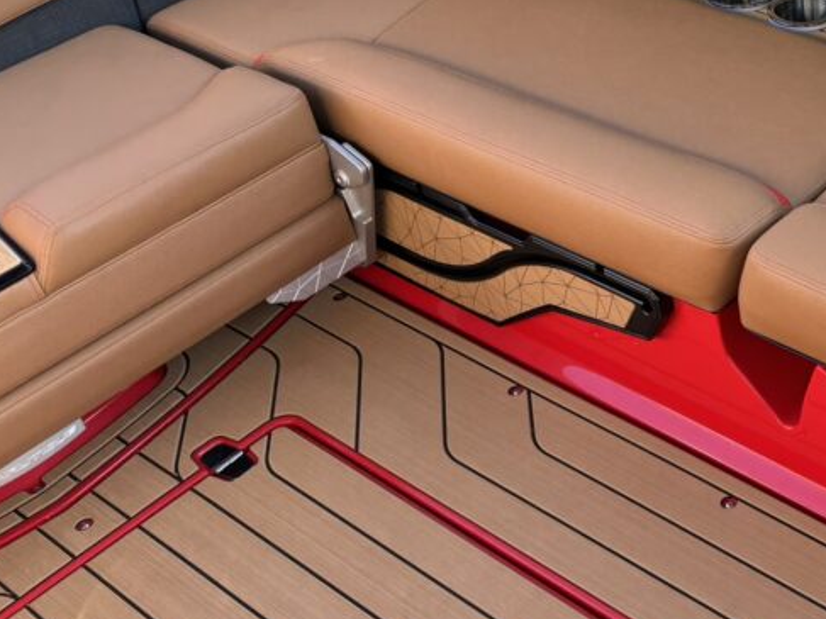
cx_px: 868
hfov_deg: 30.8
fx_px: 1360
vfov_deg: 25.5
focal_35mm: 57
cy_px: 210
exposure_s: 1/184
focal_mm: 5.96
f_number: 1.6
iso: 50
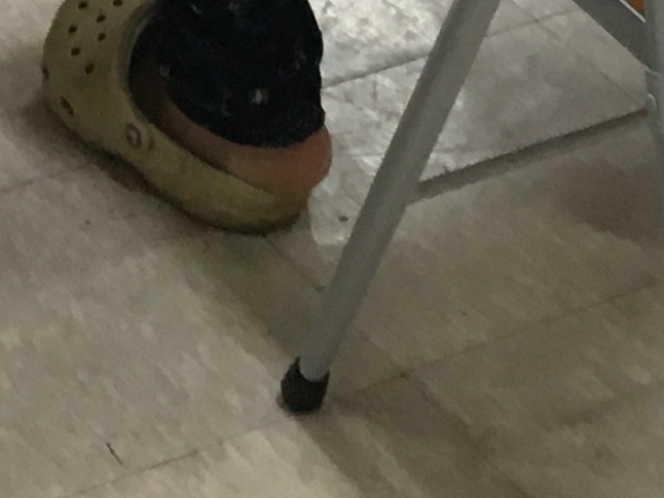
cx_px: 160
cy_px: -1026
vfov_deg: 7.2
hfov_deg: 10.9
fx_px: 3473
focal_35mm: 181
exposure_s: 1/30
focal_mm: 4.15
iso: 100
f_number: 2.2
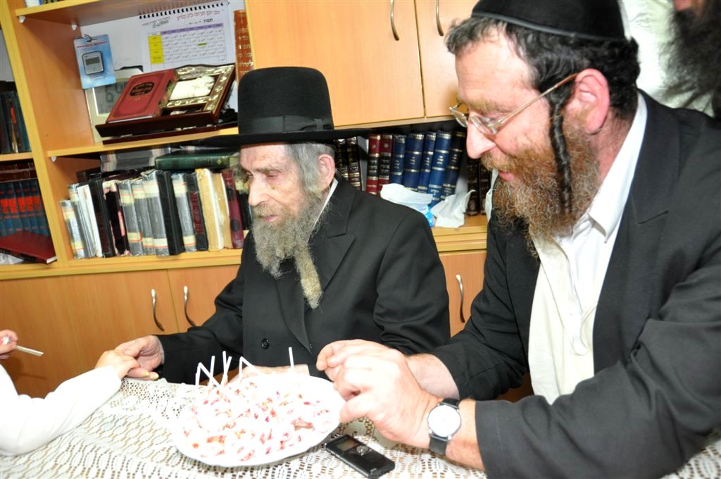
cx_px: 360
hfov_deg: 62.0
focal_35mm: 30
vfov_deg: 43.5
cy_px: 240
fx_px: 600
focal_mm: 20
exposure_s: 1/60
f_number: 4
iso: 800
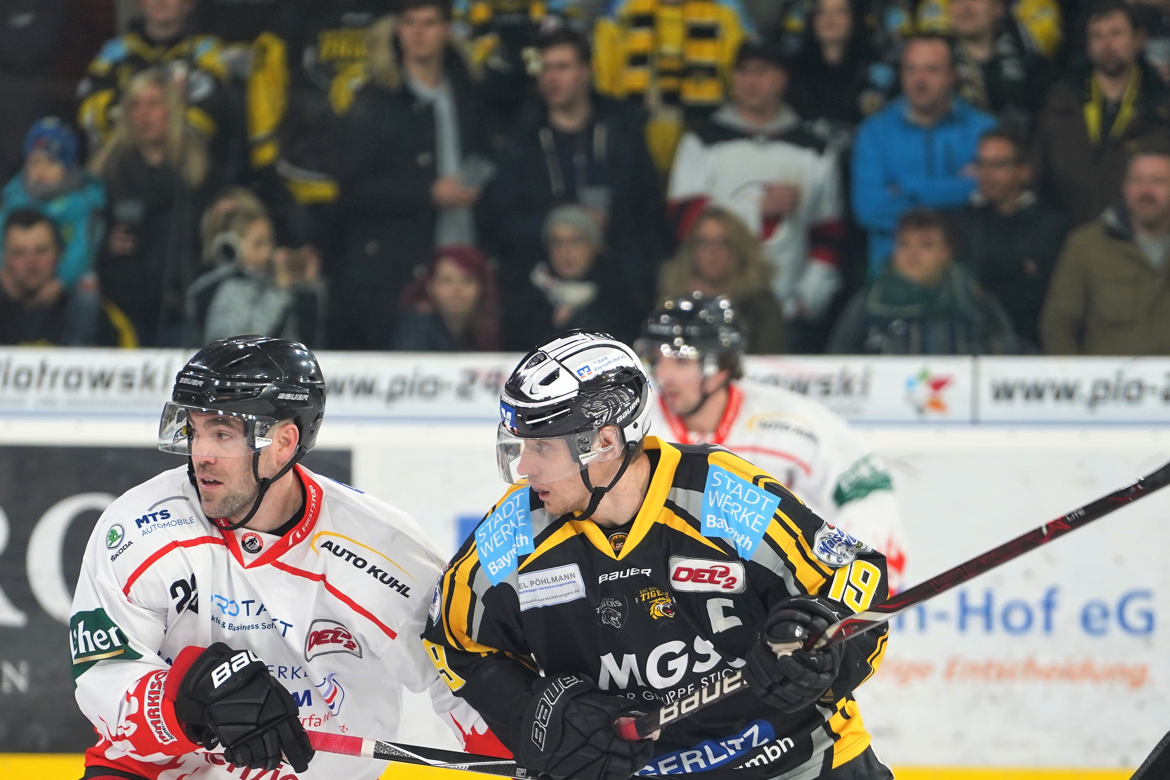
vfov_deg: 4.4
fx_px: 10204
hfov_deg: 6.6
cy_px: 611
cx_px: 549
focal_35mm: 314
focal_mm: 200
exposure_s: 1/250
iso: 800
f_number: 4
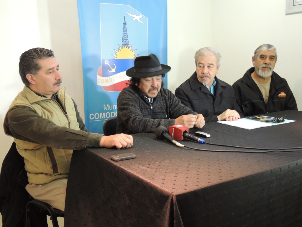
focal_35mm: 40
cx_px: 151
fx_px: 349
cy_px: 114
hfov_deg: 46.8
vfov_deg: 36.0
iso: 400
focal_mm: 7.1
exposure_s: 1/13
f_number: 3.3
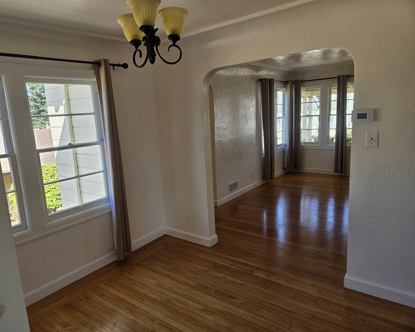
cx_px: 195
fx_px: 295
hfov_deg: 70.2
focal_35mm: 24
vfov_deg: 58.8
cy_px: 166
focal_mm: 5.4
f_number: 1.8
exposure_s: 1/144
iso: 25
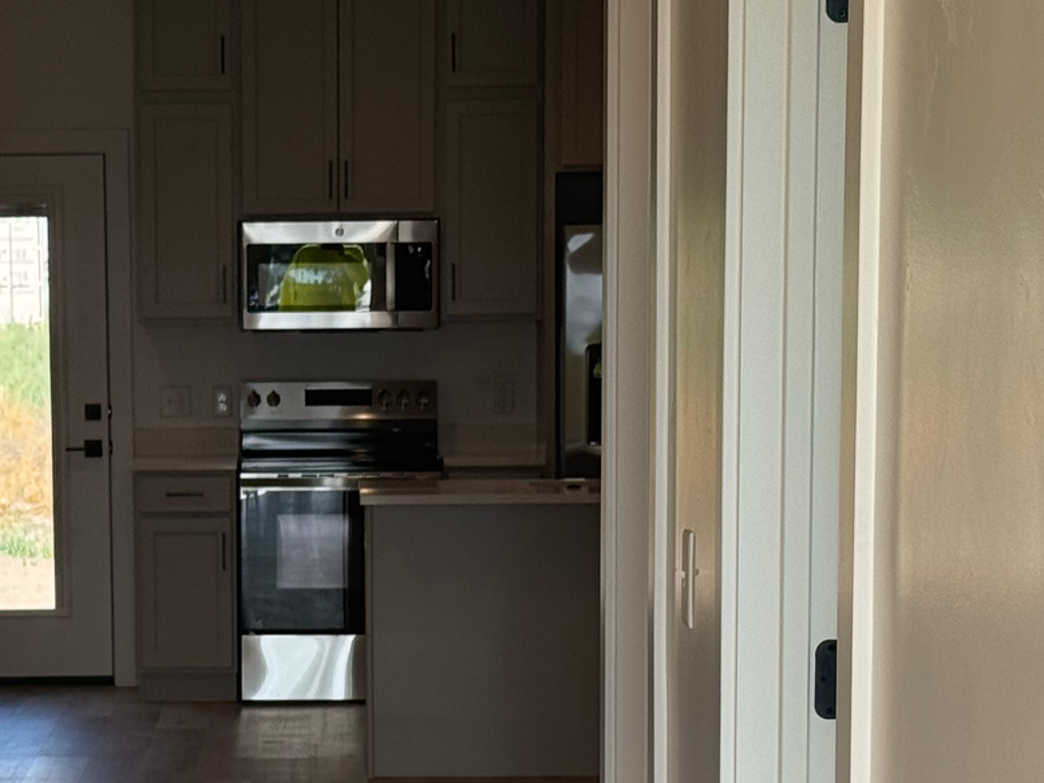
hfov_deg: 15.6
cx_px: 236
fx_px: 3800
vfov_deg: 11.6
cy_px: 854
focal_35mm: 126
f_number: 1.78
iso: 64
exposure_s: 1/588
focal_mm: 6.76
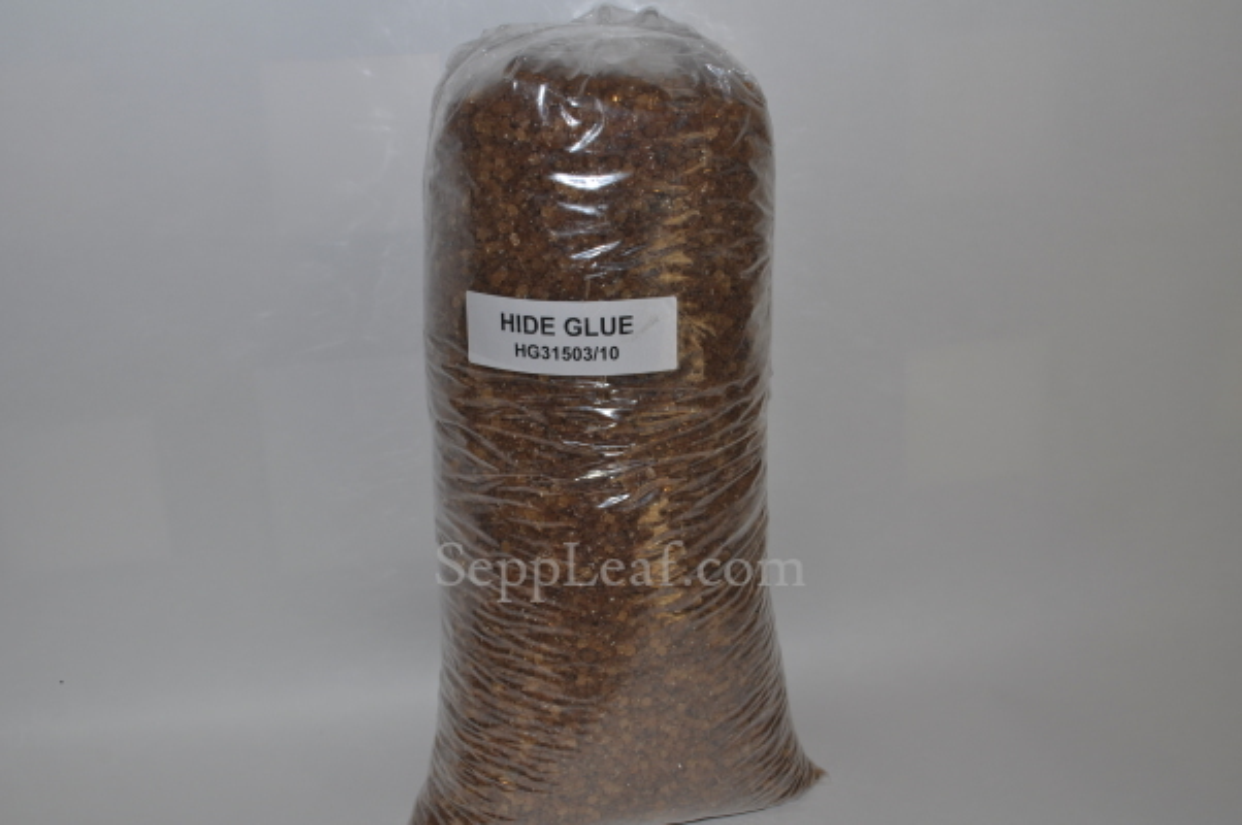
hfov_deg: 49.6
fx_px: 1344
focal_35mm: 39
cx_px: 621
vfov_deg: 34.1
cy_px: 412
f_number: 9
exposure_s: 1/160
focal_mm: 26
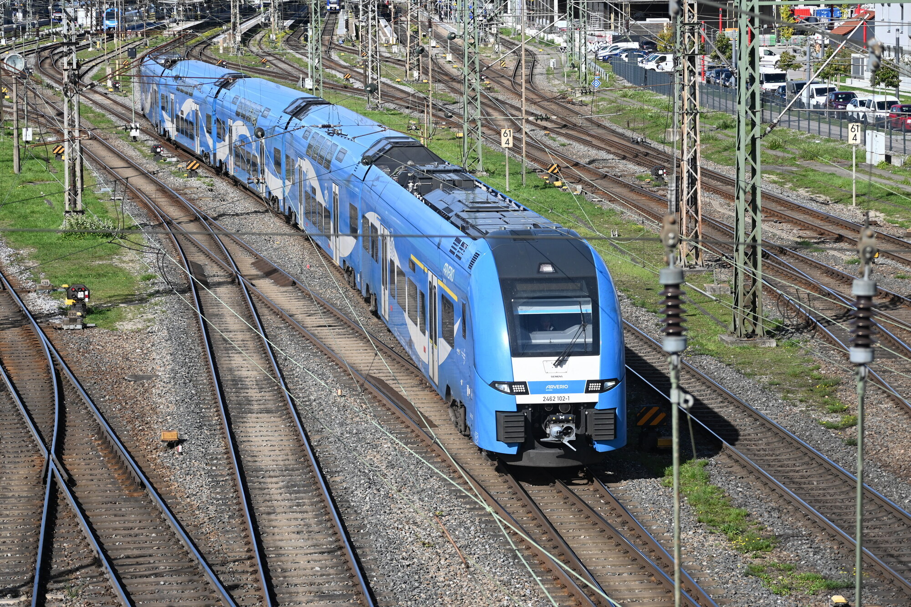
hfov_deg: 18.9
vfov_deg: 12.7
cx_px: 456
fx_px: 2733
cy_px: 304
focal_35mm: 108
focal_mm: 72
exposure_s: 1/1000
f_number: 4.8
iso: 140
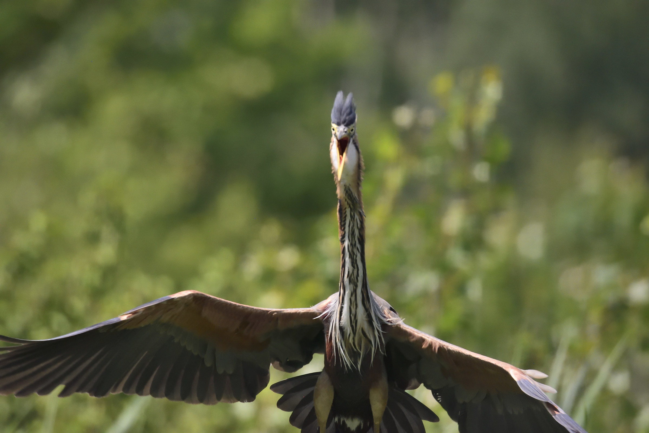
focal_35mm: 900
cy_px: 216
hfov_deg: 2.3
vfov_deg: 1.5
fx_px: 16224
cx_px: 324
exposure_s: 1/1000
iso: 1800
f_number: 8
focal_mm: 600
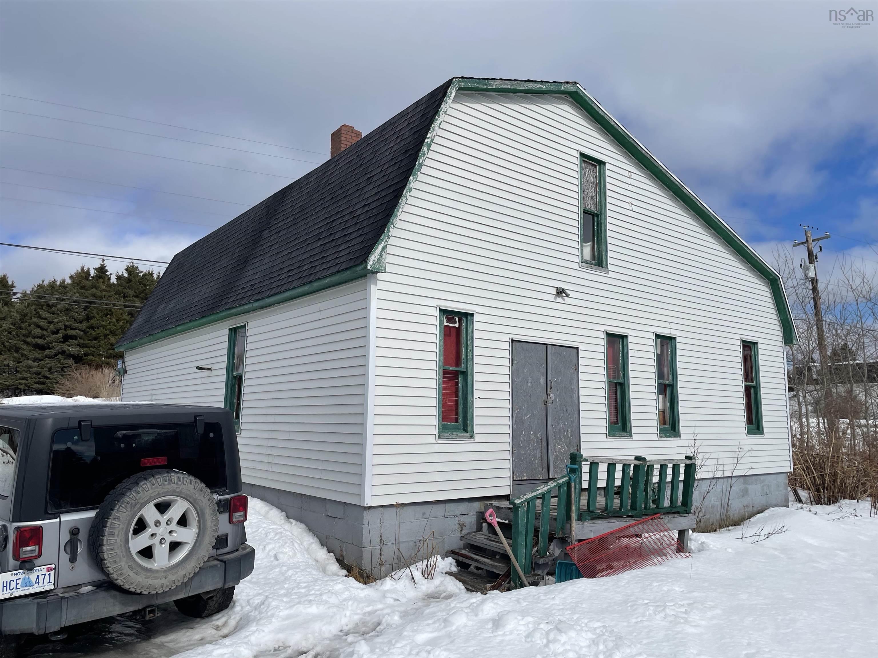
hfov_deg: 67.3
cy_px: 329
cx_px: 439
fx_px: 659
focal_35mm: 26
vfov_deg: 53.1
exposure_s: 1/9091
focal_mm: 4.2
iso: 32
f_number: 1.6
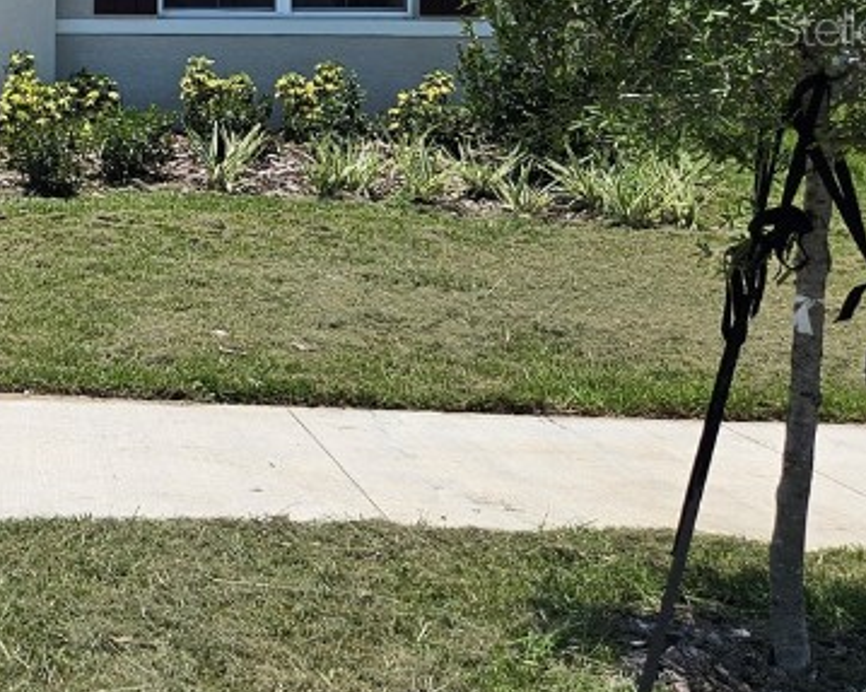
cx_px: -234
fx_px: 1640
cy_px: 27
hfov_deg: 25.7
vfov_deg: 23.0
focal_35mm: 64
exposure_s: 1/3697
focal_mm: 5.4
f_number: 1.8
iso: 25
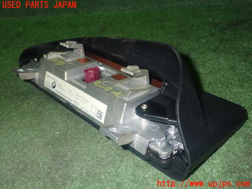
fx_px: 298
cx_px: 126
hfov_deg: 45.8
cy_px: 94
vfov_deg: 35.1
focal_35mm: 41
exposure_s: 1/40
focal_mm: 7.31
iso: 800
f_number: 8
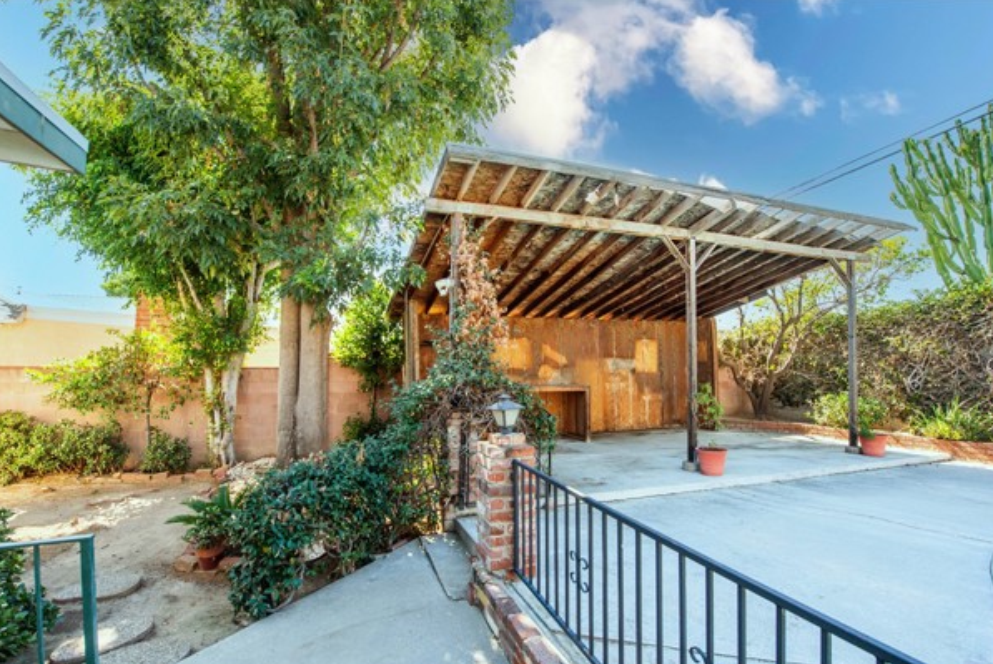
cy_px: 352
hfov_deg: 100.3
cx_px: 476
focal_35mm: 15
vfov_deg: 77.3
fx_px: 414
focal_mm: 14
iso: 400
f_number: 4.5
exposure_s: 1/250
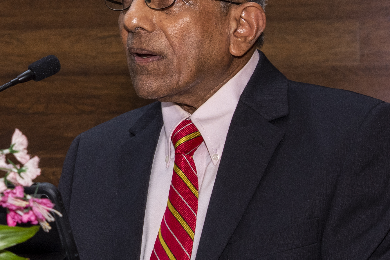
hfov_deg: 10.0
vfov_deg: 6.8
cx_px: -108
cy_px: 49
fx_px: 2178
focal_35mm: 201
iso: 400
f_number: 6.3
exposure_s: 1/125
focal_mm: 58
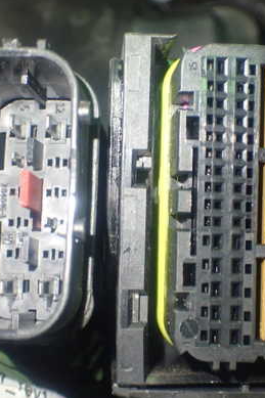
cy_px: 201
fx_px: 674
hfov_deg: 22.2
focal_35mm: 61
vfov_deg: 32.9
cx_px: 143
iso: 640
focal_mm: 6.83
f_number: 2.7
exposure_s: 1/40
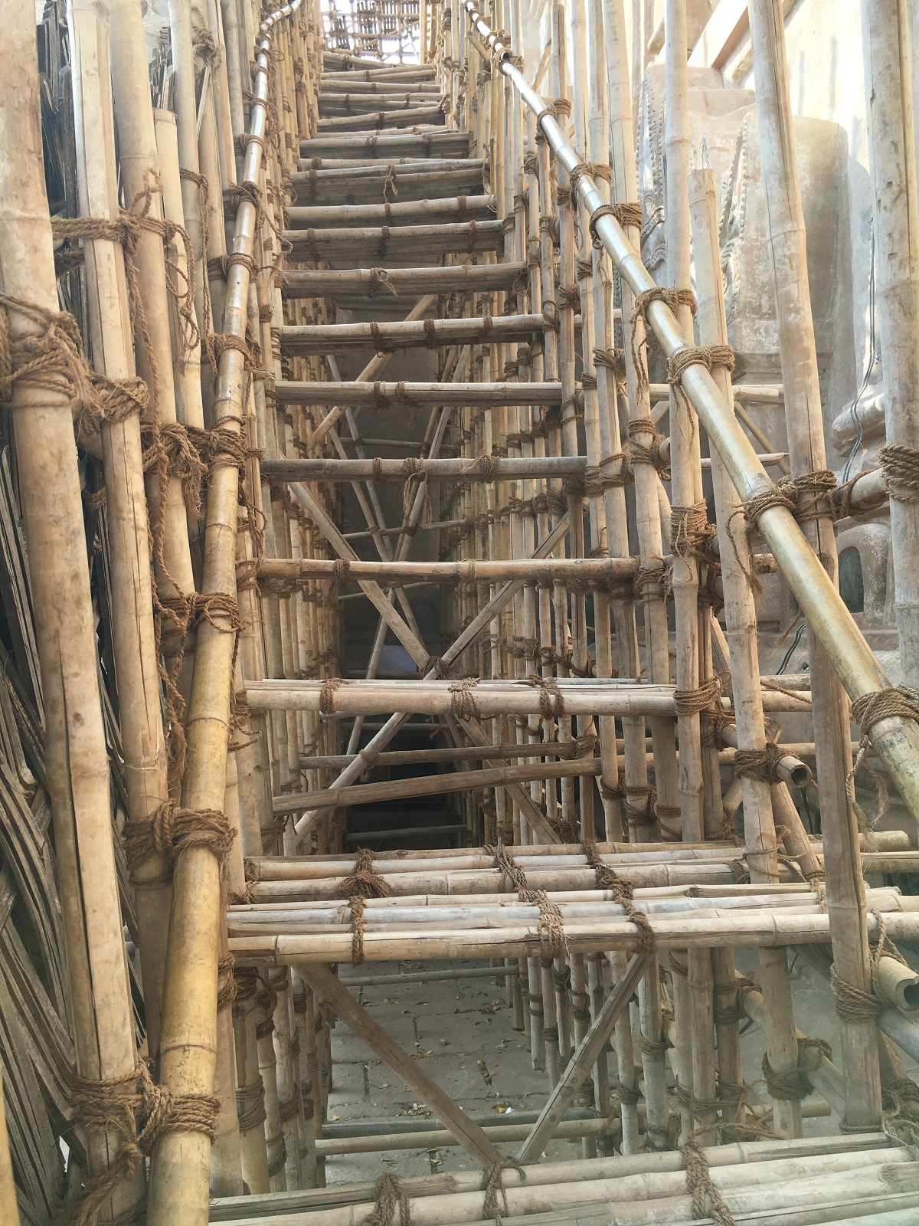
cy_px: 613
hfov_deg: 48.2
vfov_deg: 61.7
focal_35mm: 29
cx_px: 460
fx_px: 1027
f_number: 2.2
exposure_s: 1/425
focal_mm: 4.15
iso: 25
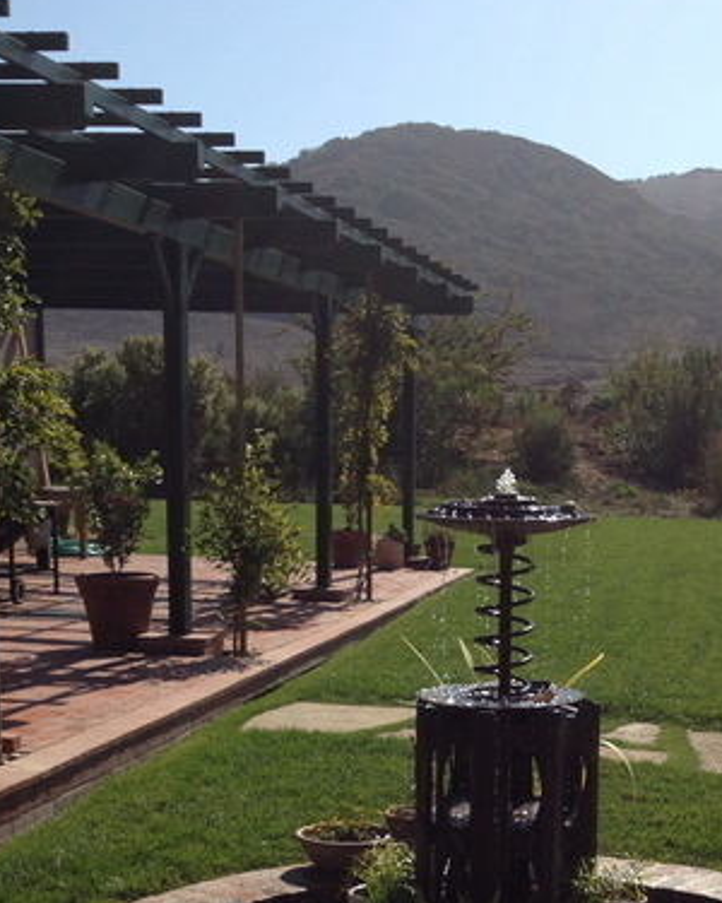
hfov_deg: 21.6
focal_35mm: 70
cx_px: 551
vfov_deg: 26.5
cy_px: 756
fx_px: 1870
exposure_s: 1/2632
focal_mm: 4.28
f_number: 2.4
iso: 50
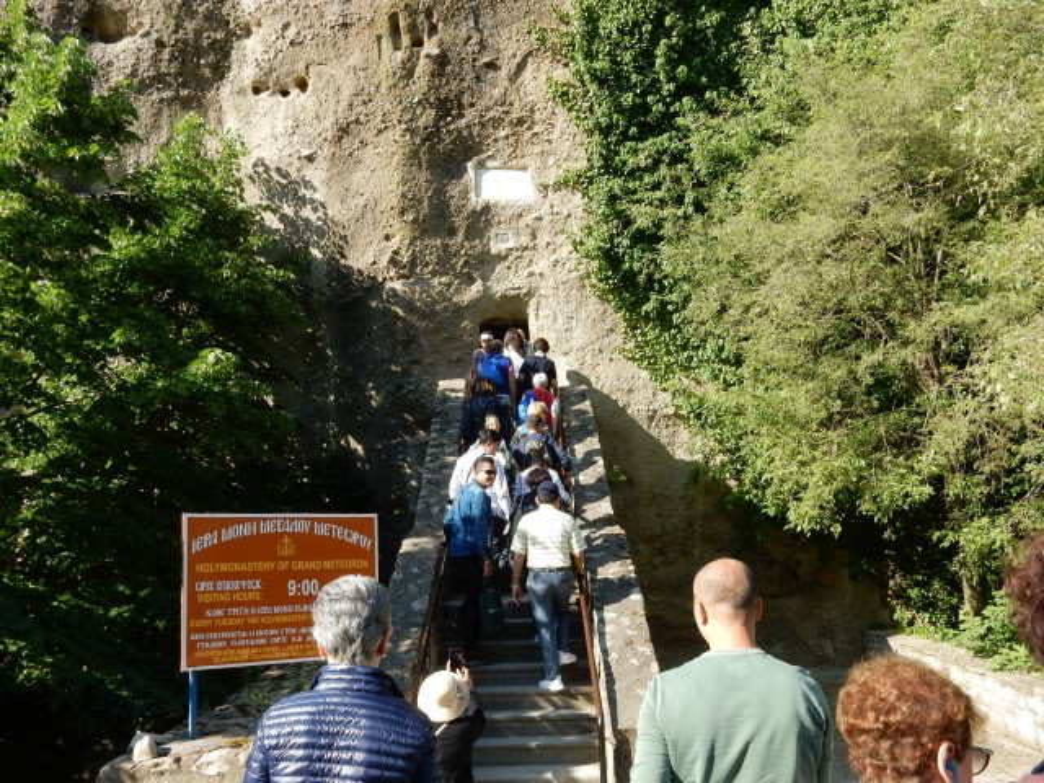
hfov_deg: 51.4
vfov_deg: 39.7
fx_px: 1086
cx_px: 522
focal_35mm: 36
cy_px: 392
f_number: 4
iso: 125
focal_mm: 6.4
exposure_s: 1/400
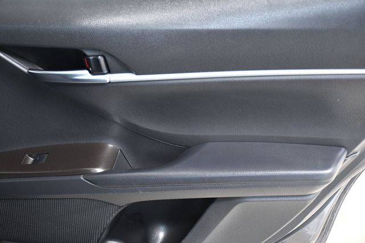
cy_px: 122
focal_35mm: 60
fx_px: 608
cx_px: 182
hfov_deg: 33.4
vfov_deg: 22.6
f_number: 4.5
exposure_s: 1/60
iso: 2500
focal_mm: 40
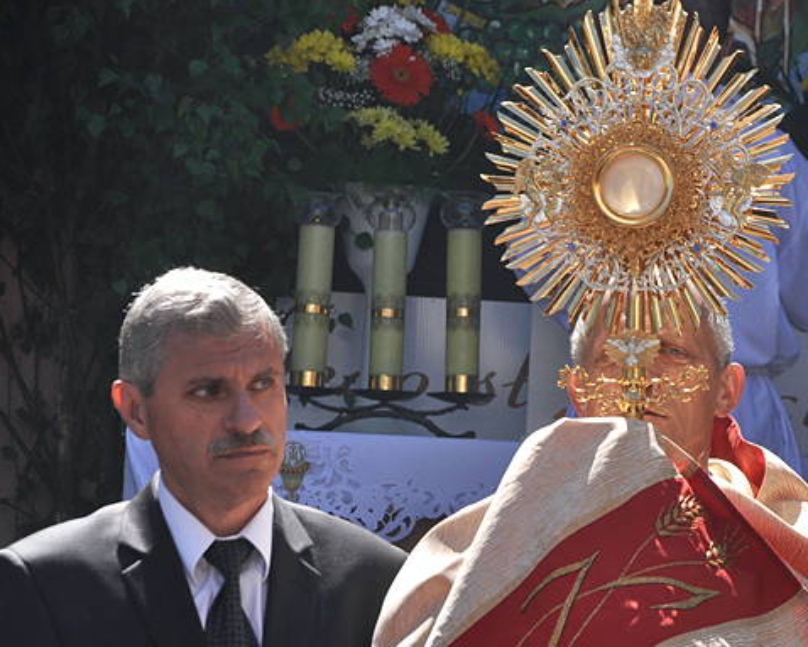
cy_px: 449
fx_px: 5862
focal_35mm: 245
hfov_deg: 7.9
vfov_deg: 6.3
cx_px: 715
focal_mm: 98
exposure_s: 1/1250
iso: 400
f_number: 9
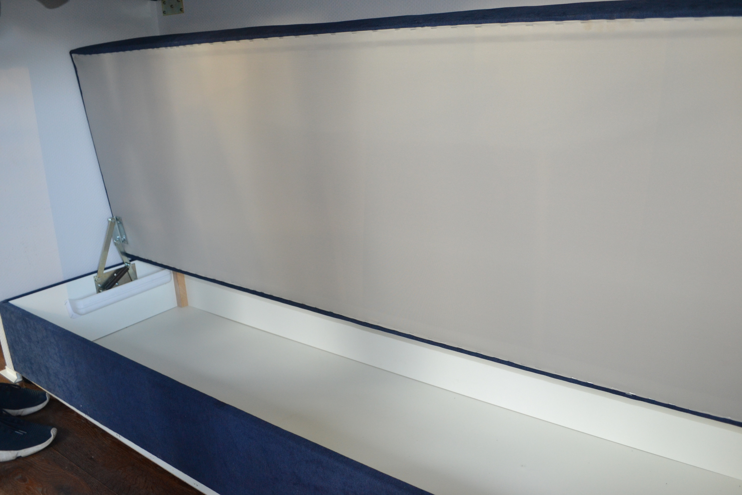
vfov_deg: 47.9
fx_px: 556
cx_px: 371
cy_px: 248
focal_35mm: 27
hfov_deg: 67.4
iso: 900
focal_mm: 18
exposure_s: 1/60
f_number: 3.5
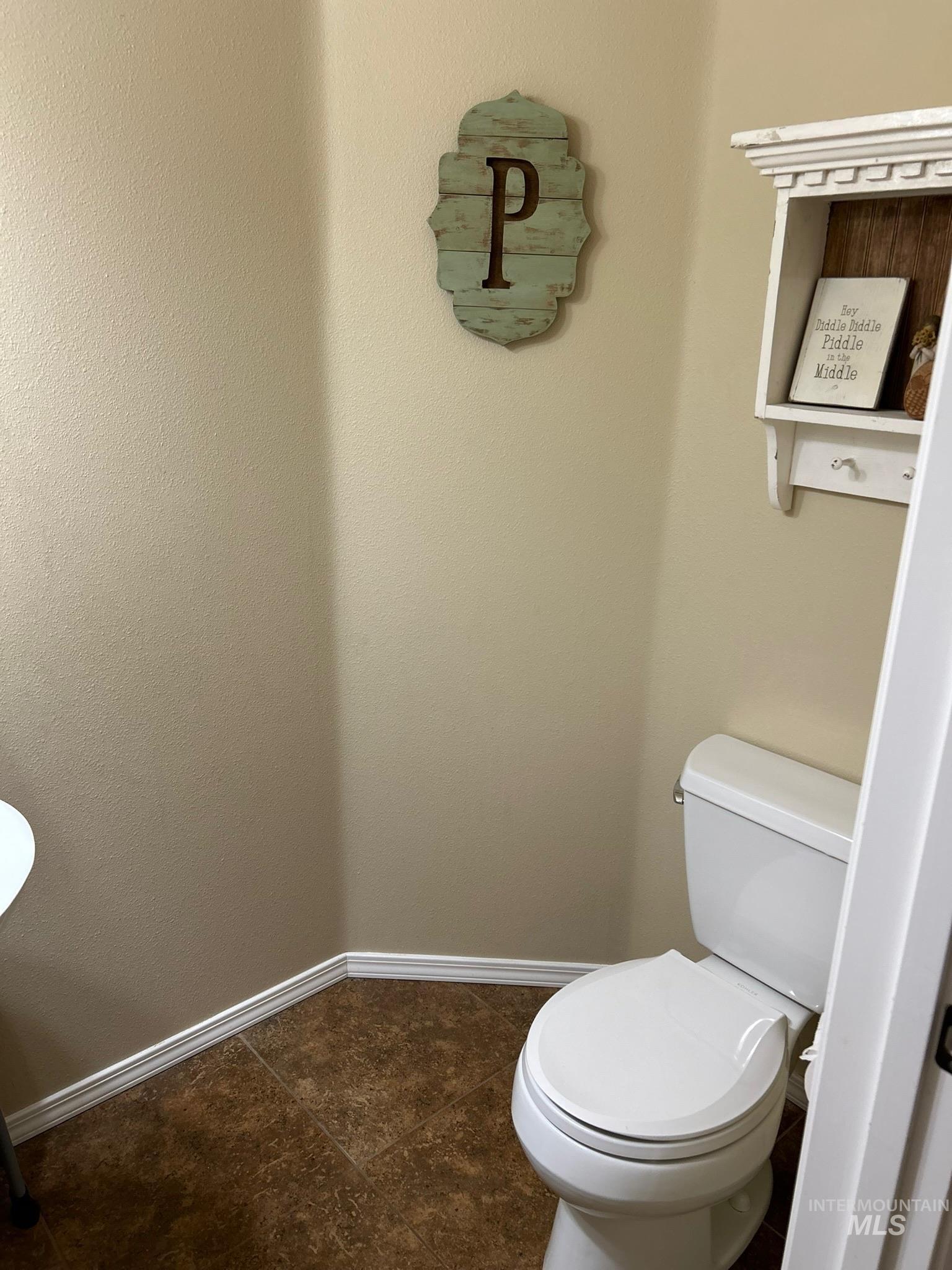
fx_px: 953
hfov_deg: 53.1
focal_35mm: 26
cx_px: 476
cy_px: 635
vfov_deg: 67.3
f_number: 1.5
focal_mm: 5.7
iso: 100
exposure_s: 1/60
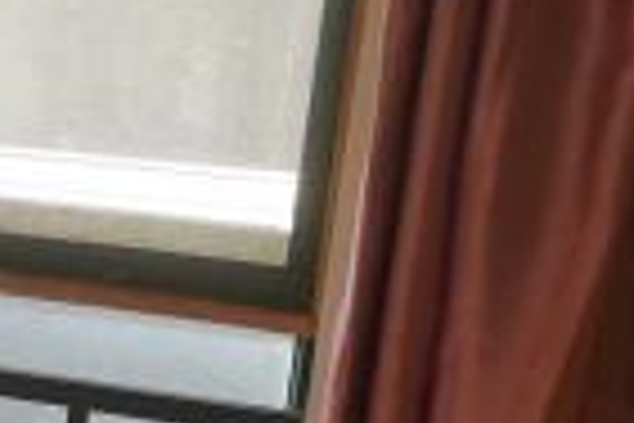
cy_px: 423
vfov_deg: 8.6
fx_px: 2800
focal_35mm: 159
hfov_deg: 10.8
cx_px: -940
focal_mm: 5.58
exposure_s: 1/695
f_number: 1.8
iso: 50
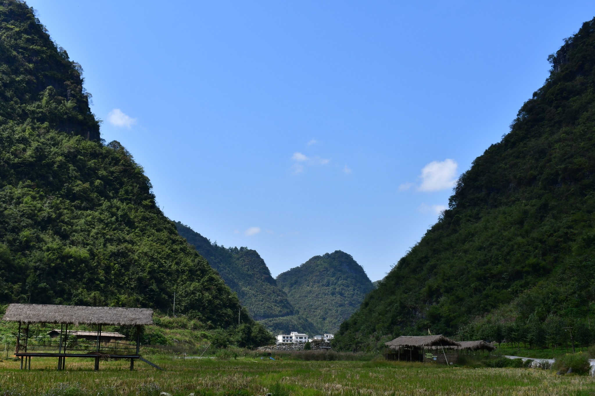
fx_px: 661
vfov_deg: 33.4
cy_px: 198
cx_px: 298
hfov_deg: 48.5
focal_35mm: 40
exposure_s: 1/500
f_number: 11
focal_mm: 27
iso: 200
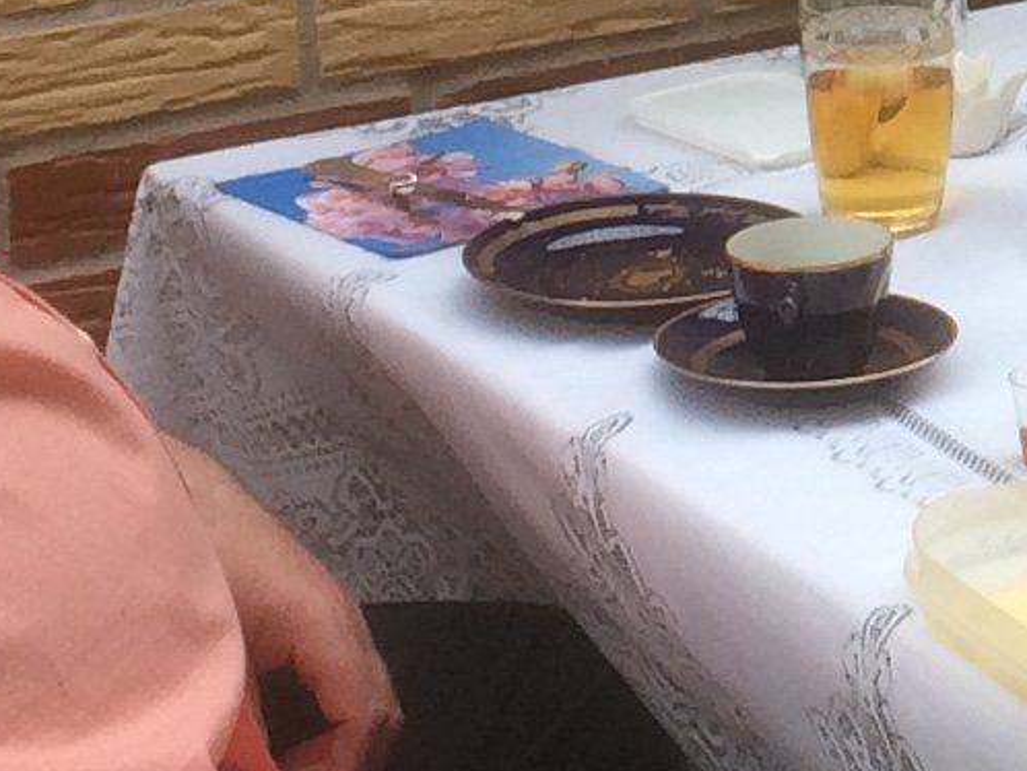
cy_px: -334
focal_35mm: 190
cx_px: 1592
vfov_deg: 7.7
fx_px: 5640
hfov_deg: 10.0
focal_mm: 4.15
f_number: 2.2
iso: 32
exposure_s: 1/103
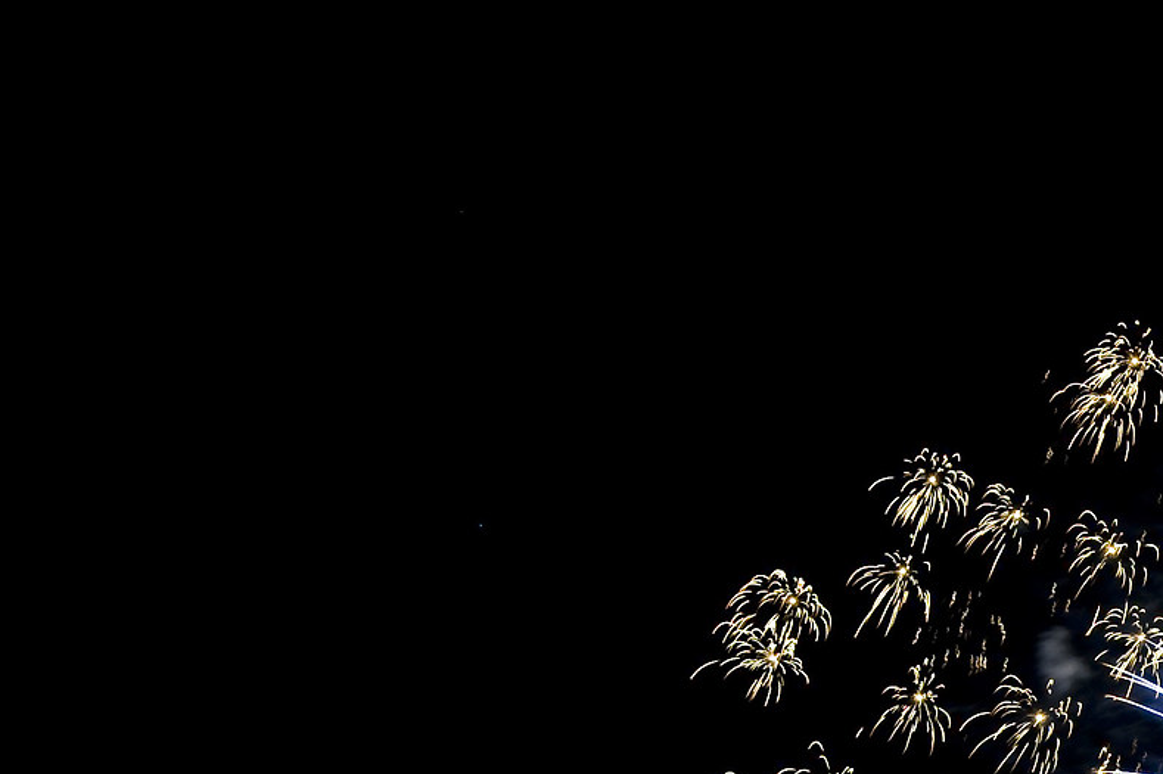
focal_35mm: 152
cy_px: 1098
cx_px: 1658
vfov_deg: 8.8
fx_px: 4907
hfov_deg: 12.9
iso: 250
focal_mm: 50
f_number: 6.3
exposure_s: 2
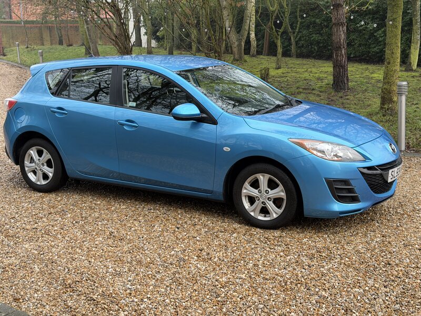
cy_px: 158
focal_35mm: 48
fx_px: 584
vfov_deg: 30.3
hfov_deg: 39.7
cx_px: 210
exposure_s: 1/191
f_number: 1.78
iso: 64
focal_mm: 6.76
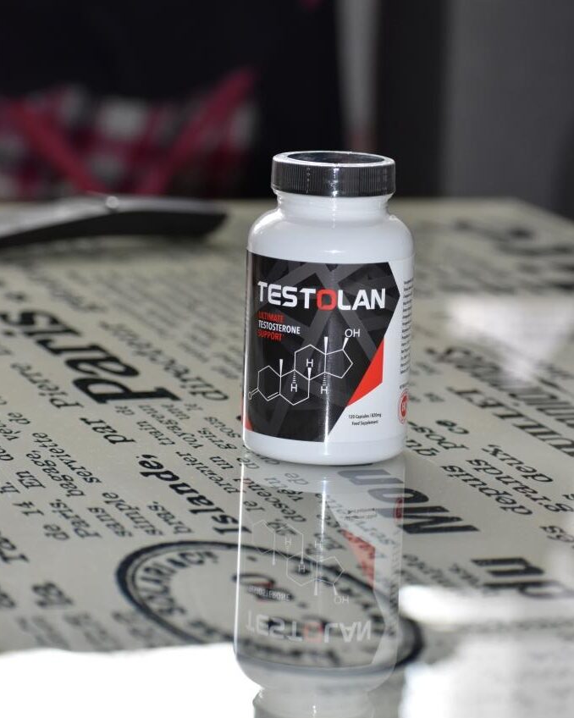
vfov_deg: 11.9
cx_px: 286
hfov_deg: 9.6
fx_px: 3432
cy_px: 311
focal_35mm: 162
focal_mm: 95
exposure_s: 1/60
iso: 800
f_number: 4.8
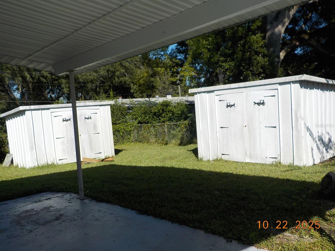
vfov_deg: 46.8
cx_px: 168
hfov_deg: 60.0
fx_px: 290
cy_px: 126
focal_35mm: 30
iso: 125
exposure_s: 1/1600
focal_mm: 4.1
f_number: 3.3
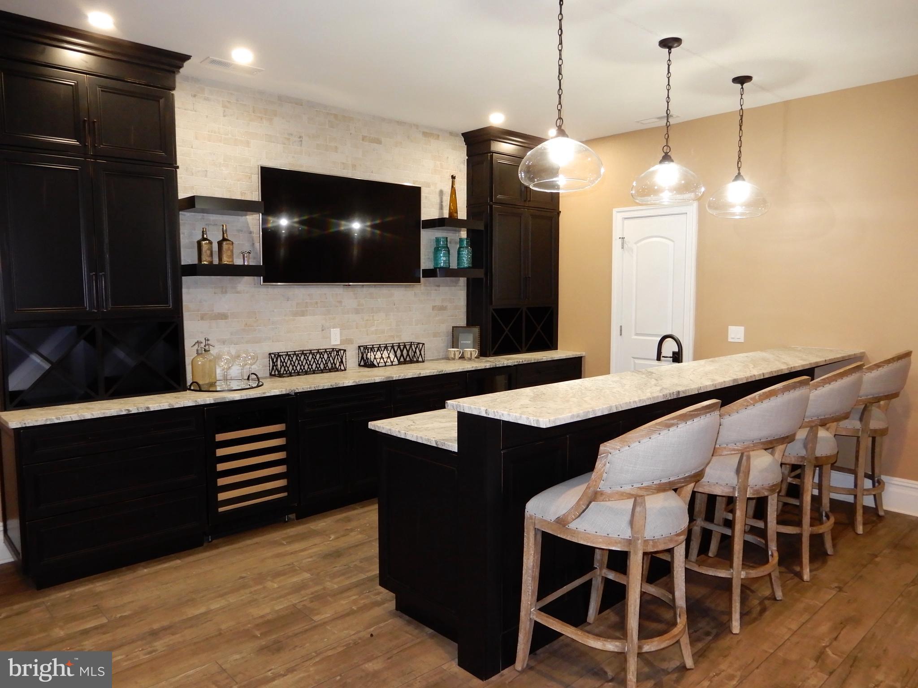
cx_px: 459
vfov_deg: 56.8
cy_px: 344
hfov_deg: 71.6
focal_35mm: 24
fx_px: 636
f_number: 3.4
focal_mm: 4.3
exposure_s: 1/30
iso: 320
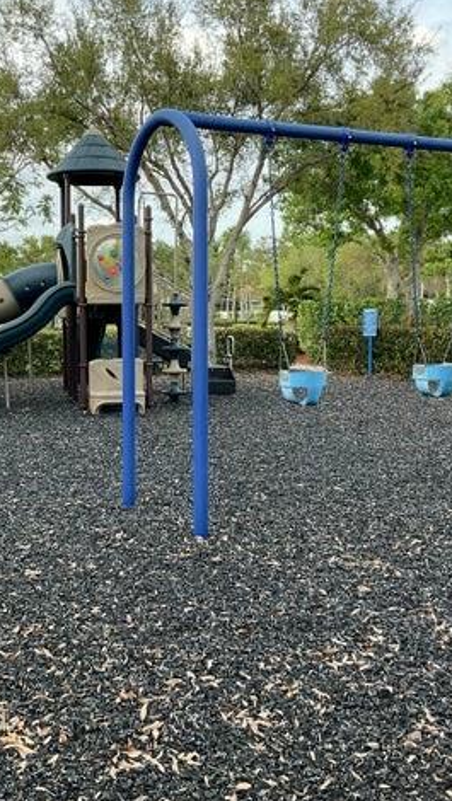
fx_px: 915
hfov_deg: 27.6
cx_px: 154
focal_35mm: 43
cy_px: 399
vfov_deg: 47.3
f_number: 1.8
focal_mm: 3
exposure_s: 1/202
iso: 16
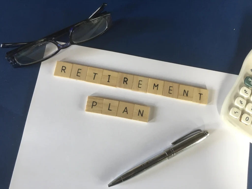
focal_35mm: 29
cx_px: 126
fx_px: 211
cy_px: 94
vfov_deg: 48.2
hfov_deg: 61.7
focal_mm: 4.15
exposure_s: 1/30
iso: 80
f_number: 2.2
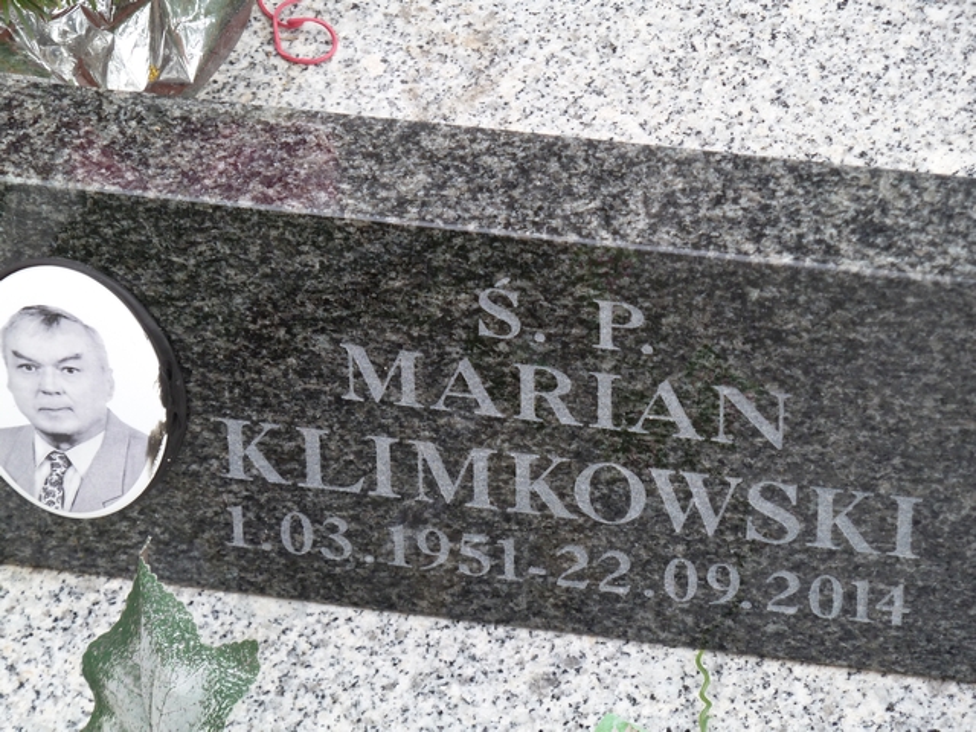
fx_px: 4455
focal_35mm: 158
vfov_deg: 9.4
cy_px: 366
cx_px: 488
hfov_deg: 12.5
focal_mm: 25.9
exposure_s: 1/60
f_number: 4.5
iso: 100
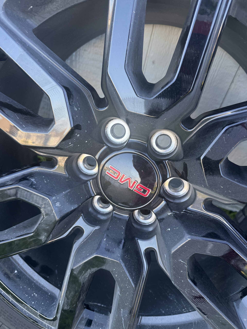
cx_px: 124
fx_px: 228
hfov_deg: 56.8
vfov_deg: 71.6
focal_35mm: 24
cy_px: 164
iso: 160
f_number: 1.78
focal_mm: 6.76
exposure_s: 1/217
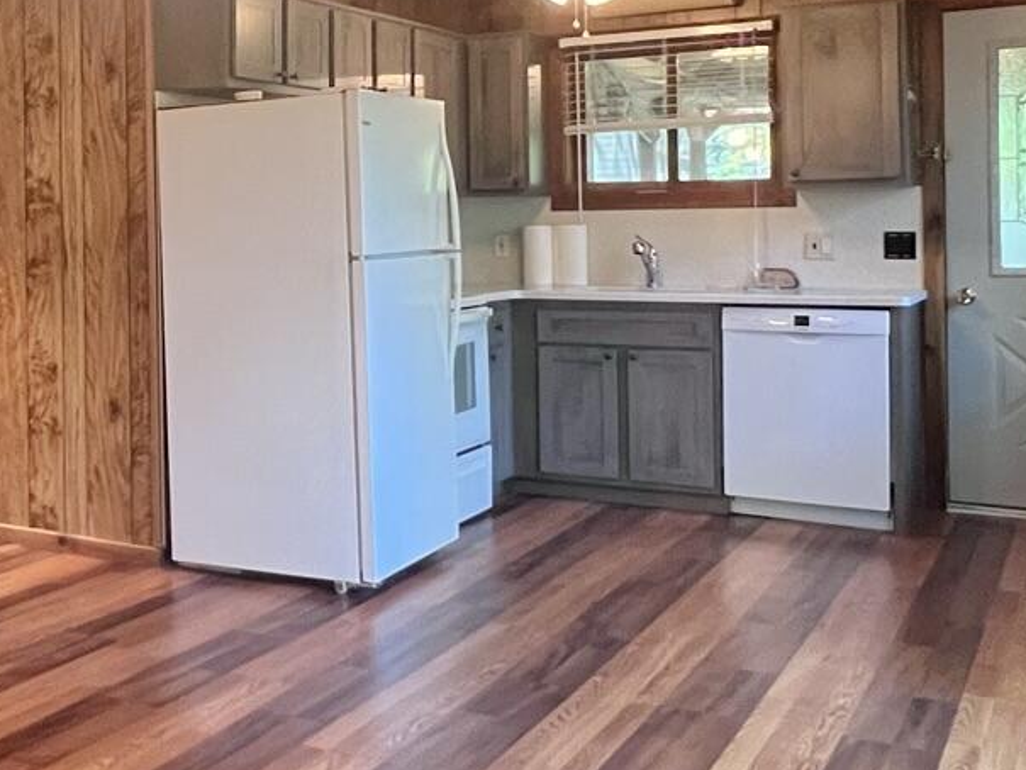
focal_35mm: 44
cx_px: 97
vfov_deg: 32.5
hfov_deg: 39.7
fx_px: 1304
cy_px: 236
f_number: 1.8
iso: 800
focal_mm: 1.57
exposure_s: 1/60
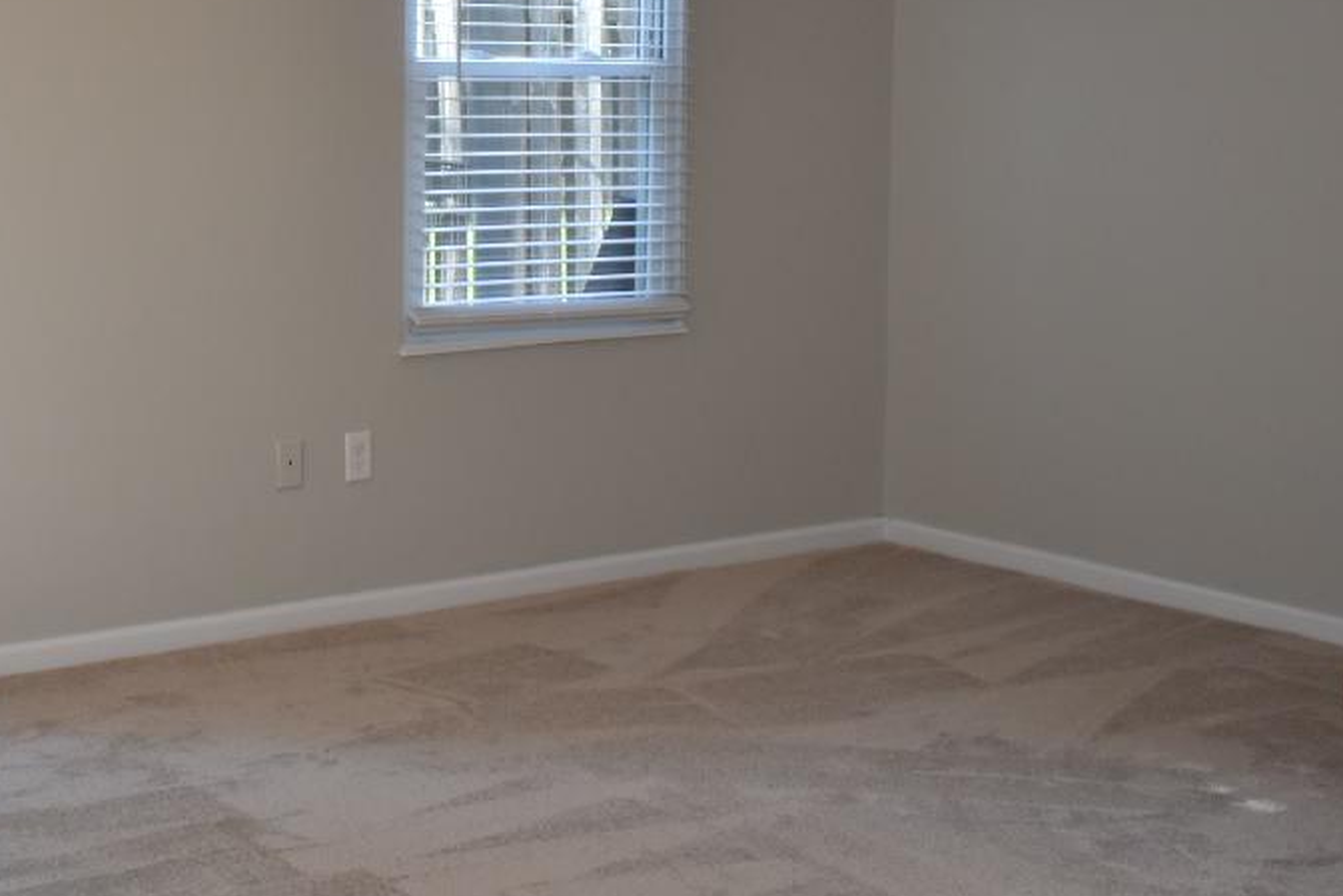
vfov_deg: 20.6
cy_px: 122
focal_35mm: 65
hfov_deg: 30.3
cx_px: 285
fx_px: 2425
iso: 400
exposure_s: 1/250
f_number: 4
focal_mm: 18
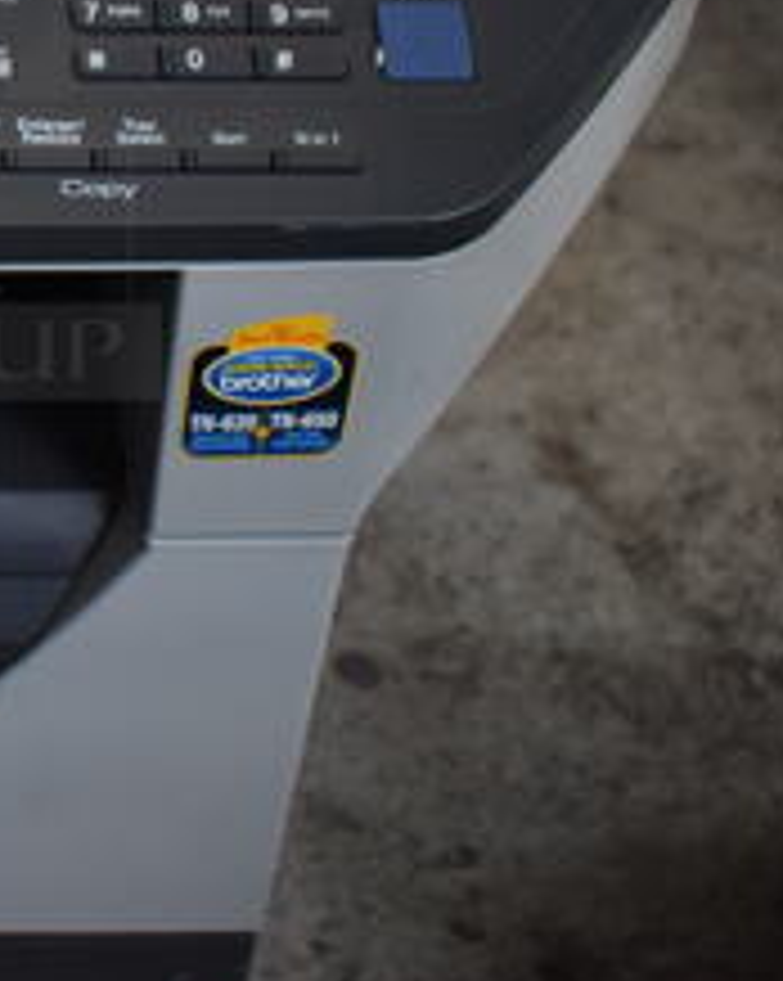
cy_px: 162
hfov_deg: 19.2
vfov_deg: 26.2
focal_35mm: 71
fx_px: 2060
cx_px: -338
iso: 1400
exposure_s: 1/125
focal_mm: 18
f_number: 3.5
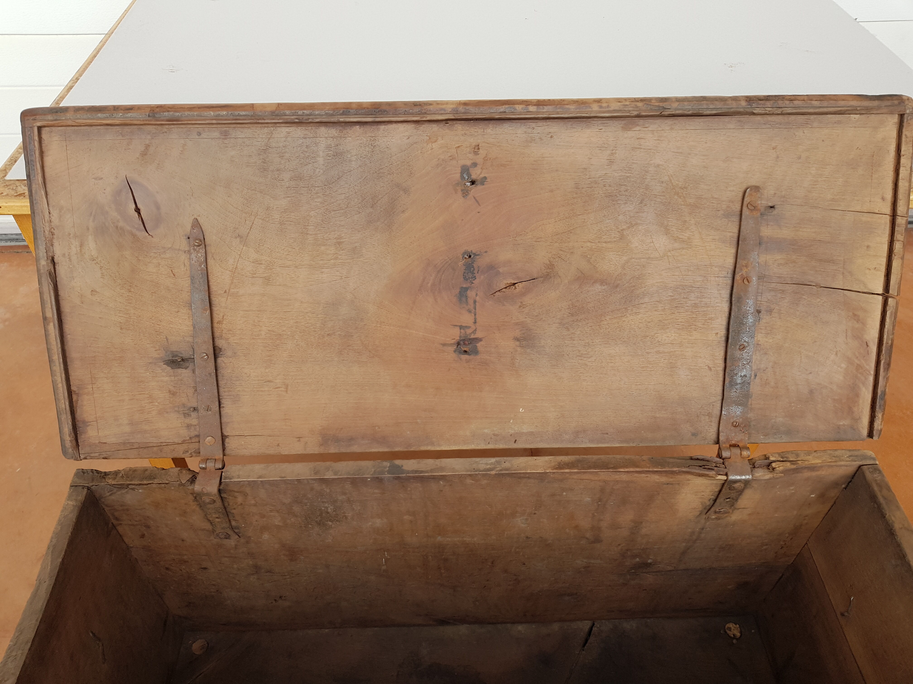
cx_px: 456
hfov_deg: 67.3
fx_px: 686
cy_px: 342
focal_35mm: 26
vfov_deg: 53.1
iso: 40
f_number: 1.7
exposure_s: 1/137
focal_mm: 4.2
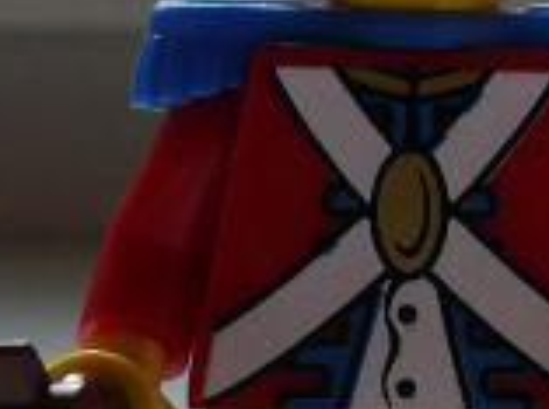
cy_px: 238
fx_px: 2263
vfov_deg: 10.3
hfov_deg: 13.7
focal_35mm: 143
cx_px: 462
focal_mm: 4.6
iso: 100
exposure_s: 1/125
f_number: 4
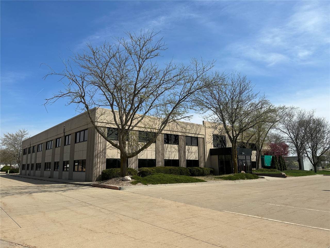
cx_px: 165
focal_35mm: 24
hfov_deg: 71.6
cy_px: 124
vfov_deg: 56.8
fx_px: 229
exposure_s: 1/6211
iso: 80
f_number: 1.78
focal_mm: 6.86
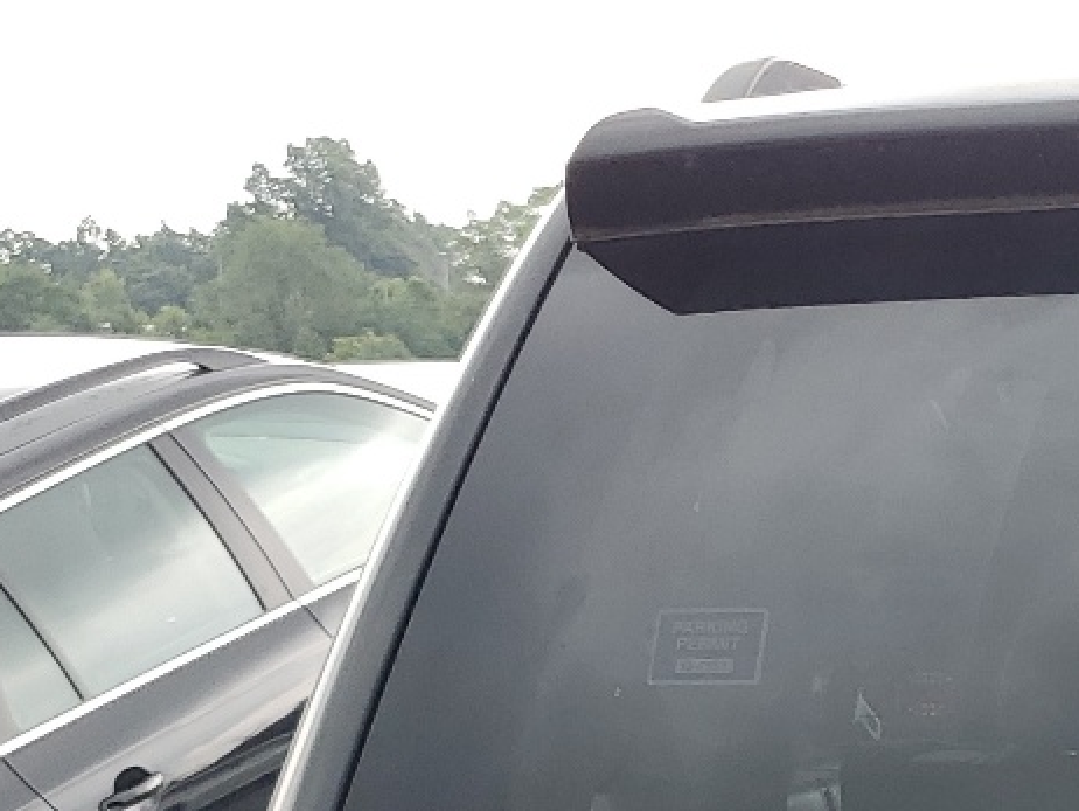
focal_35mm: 90
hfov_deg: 20.5
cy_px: 1316
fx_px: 2807
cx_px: 1259
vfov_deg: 14.9
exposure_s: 1/192
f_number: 1.5
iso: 50
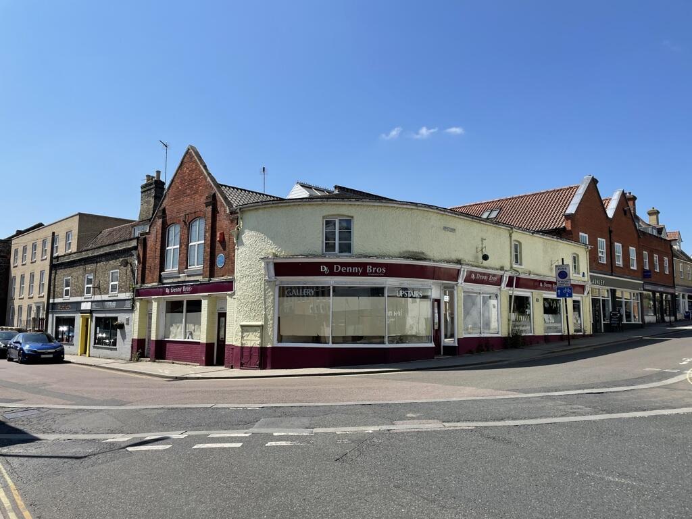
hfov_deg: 67.3
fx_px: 520
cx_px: 346
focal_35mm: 26
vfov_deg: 53.1
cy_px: 260
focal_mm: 4.2
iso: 32
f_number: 1.6
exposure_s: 1/3861
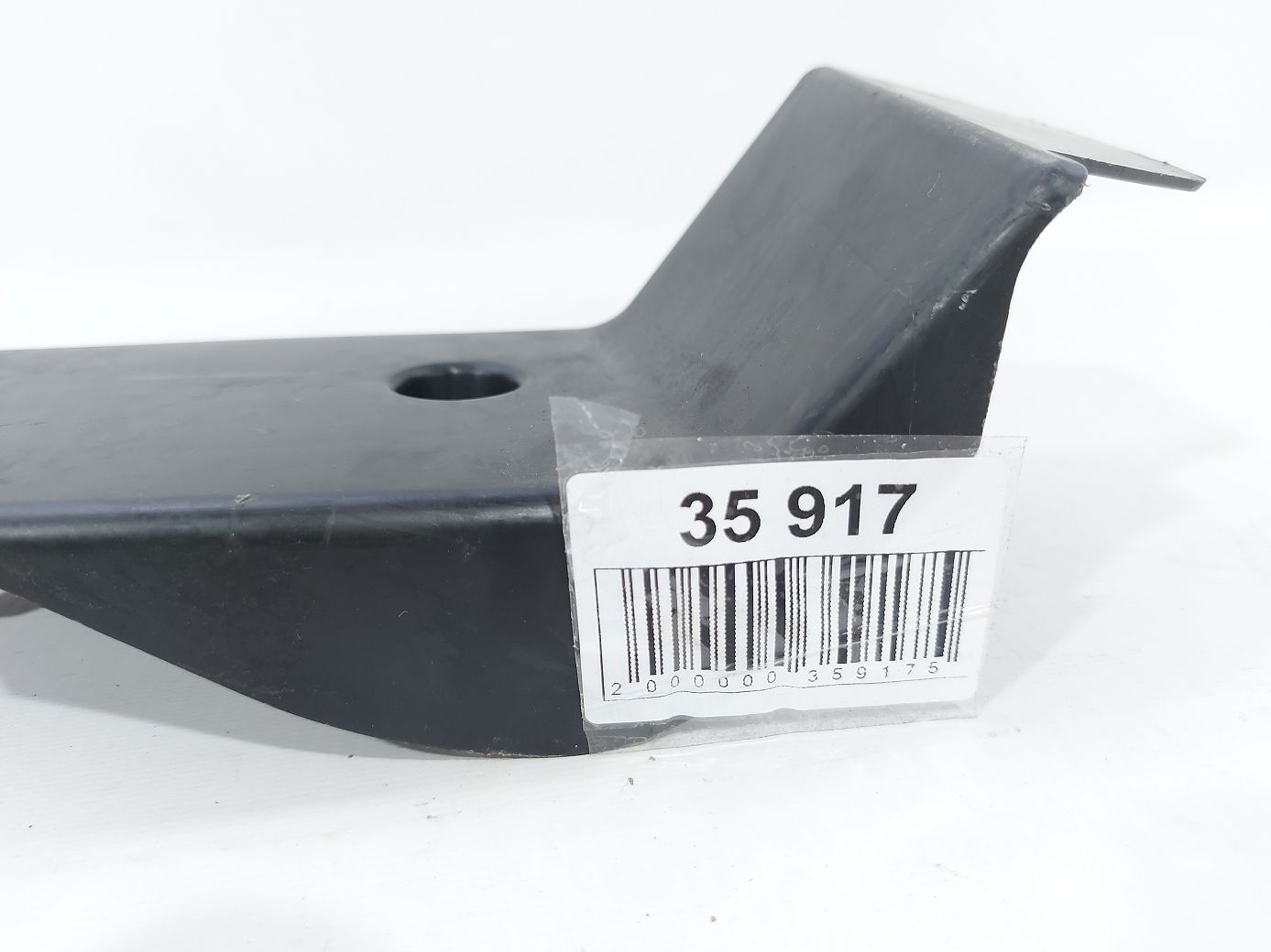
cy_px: 476
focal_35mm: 24
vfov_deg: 56.8
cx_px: 636
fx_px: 881
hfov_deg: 71.6
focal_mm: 5.23
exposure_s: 1/50
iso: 80
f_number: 1.8
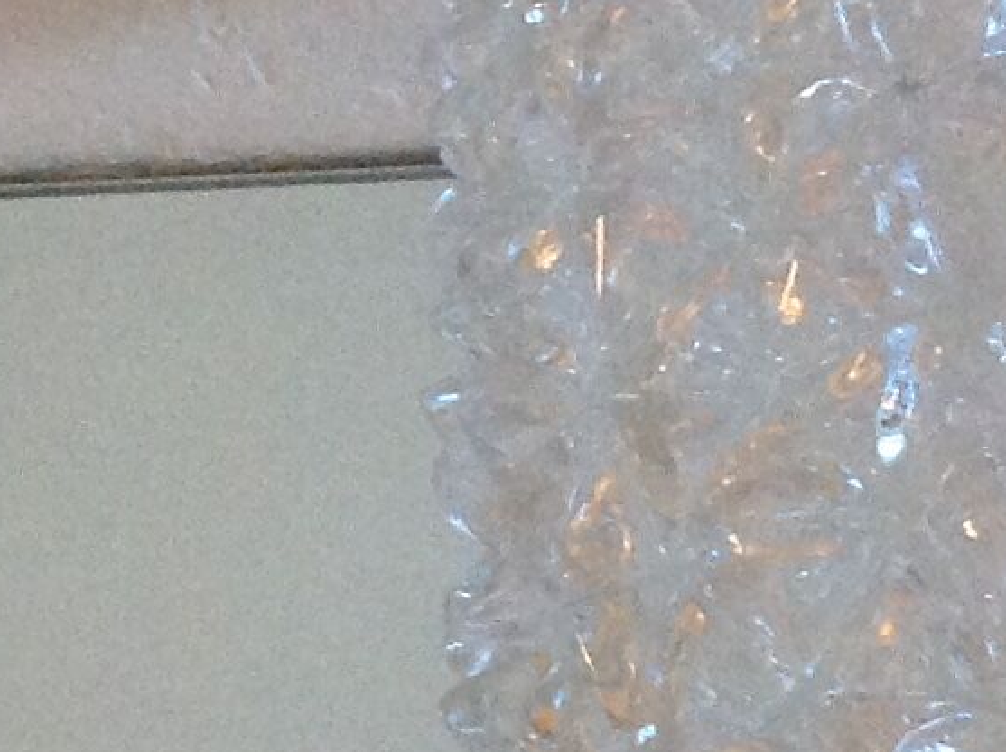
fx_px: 4730
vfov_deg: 9.0
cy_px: 880
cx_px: 125
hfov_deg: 12.1
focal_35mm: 163
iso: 320
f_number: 2.4
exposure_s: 1/15
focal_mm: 4.28
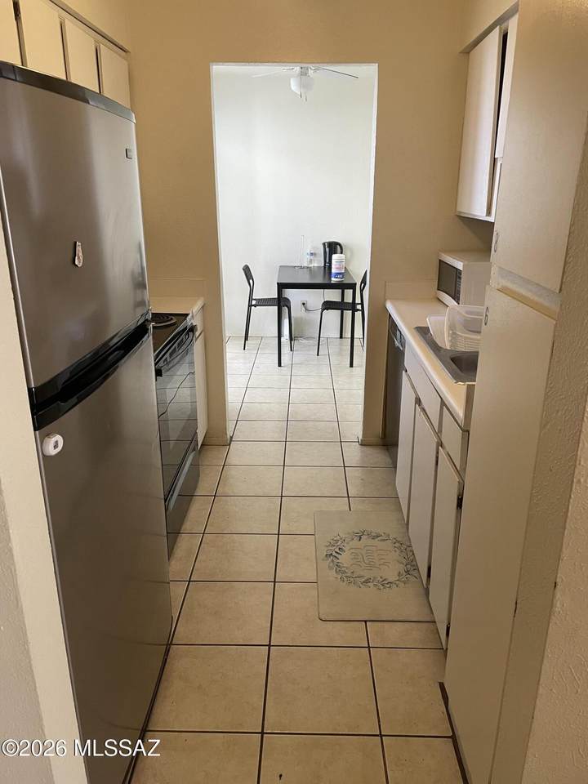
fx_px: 589
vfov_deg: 67.3
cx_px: 294
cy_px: 392
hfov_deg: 53.1
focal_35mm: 26
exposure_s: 1/60
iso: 125
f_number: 1.6
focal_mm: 4.2
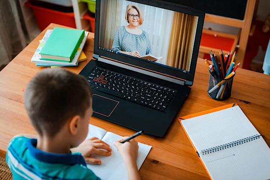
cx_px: 135
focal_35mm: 50
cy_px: 90
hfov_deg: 39.6
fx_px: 375
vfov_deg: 27.0
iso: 500
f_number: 2.8
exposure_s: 1/160
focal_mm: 50
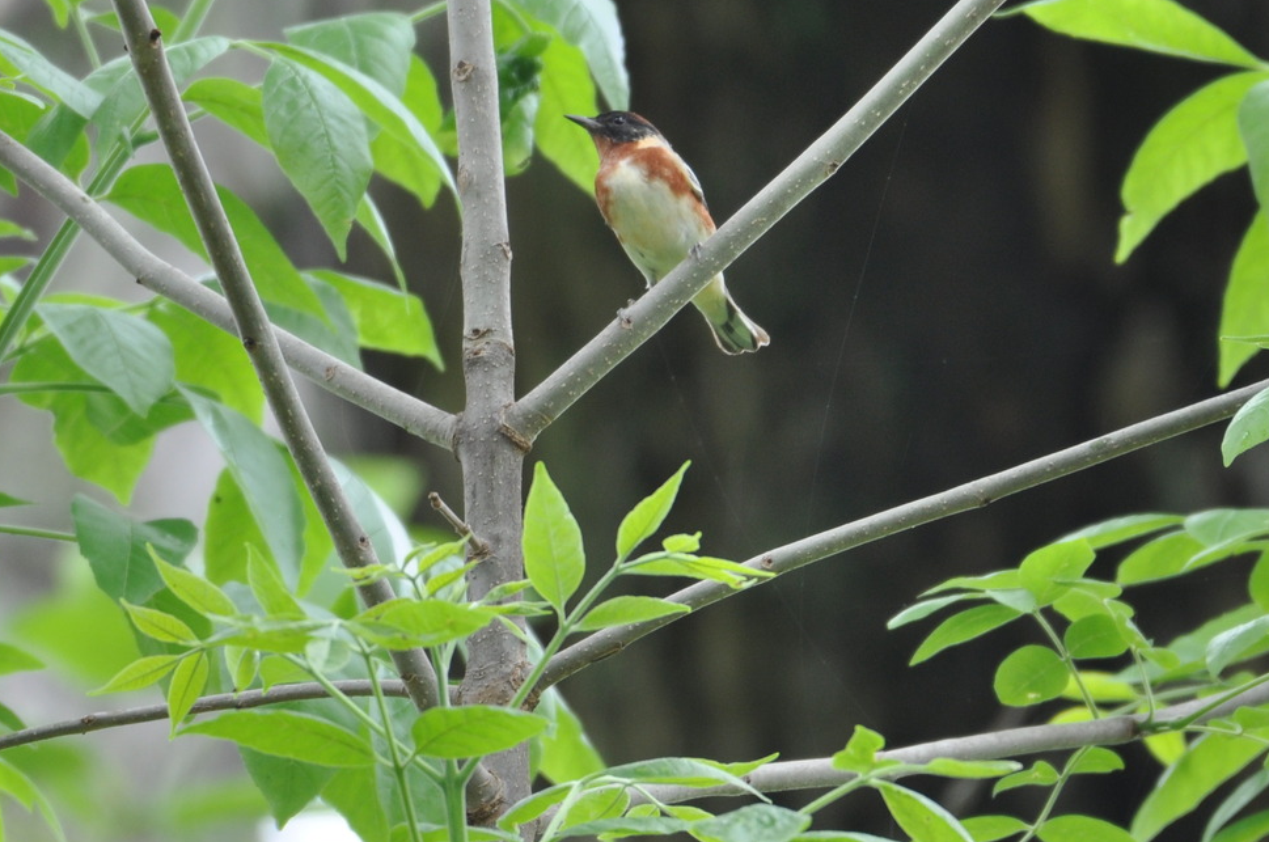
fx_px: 52303
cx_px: 519
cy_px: 347
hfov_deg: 1.4
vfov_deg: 0.9
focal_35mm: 1486
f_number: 5.6
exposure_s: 1/100
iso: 280
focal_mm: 480
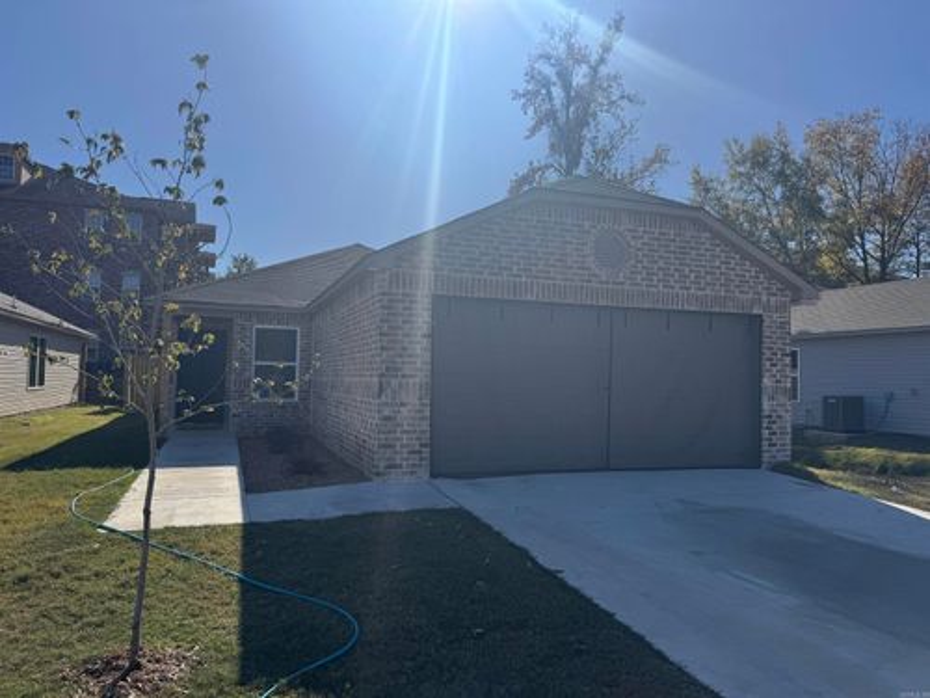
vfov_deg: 56.8
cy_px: 349
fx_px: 645
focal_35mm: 24
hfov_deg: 71.6
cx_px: 465
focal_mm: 6.76
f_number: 1.78
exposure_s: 1/9009
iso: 80
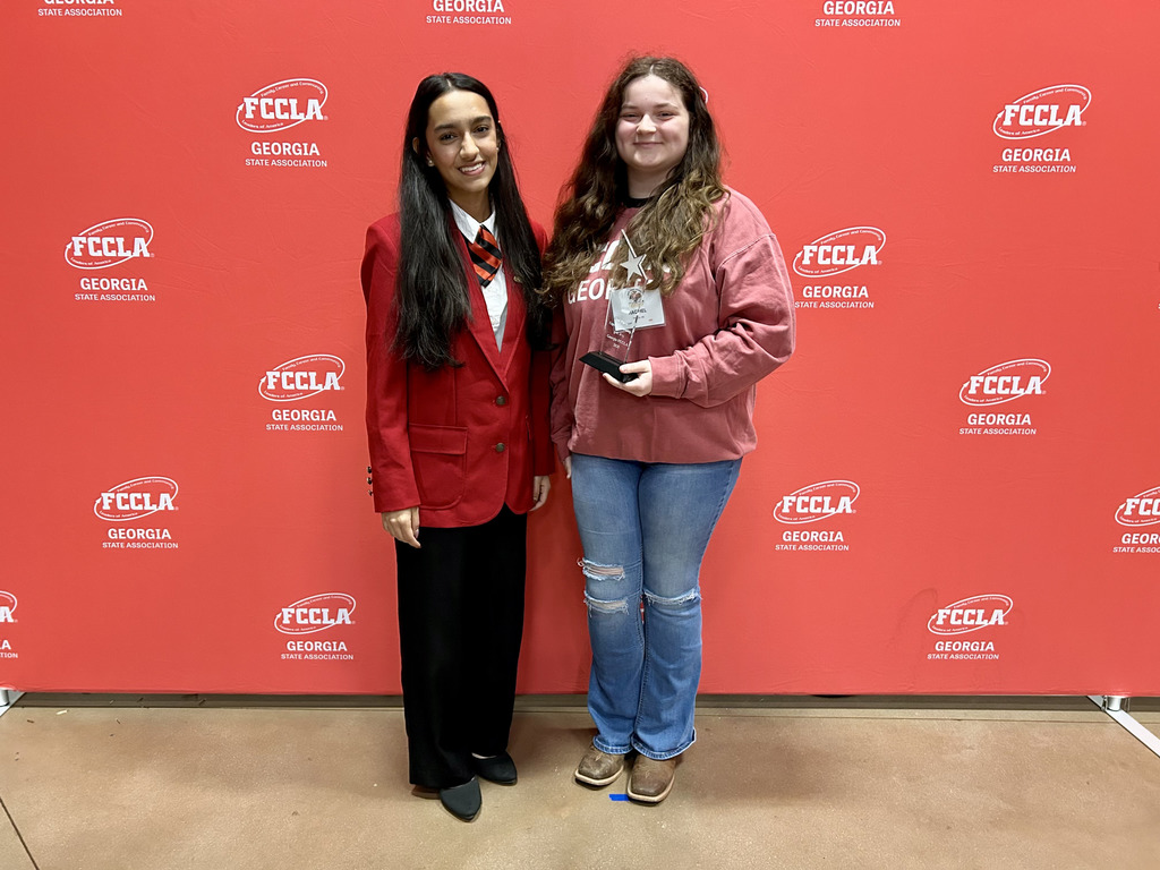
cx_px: 580
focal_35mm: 26
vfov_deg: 53.1
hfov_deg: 67.3
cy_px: 435
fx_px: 871
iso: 400
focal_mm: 5.7
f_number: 1.5
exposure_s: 1/40
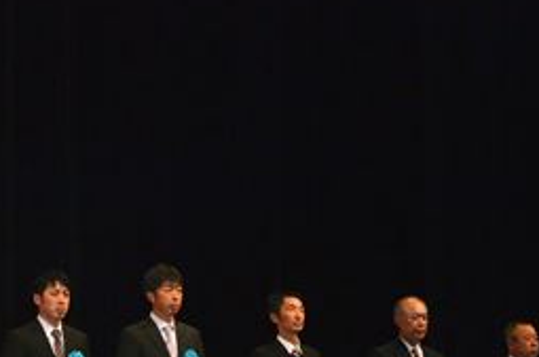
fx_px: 2286
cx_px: 209
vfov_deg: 8.9
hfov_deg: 13.4
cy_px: 288
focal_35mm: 153
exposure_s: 1/320
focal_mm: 52
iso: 3200
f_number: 10
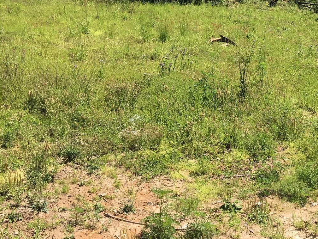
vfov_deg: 24.3
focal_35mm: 58
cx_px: 239
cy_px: 11
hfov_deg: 32.6
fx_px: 533
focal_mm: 4.15
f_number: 2.2
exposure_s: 1/986
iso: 25
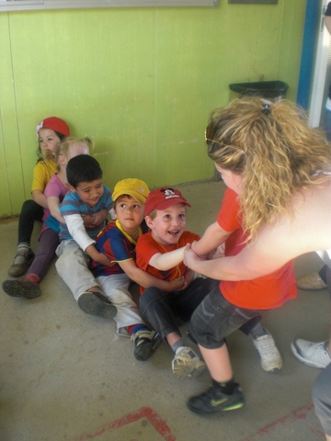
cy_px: 220
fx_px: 484
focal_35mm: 38
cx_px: 166
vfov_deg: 49.0
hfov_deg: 37.7
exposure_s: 1/100
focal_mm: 6.3
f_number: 3.1
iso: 200
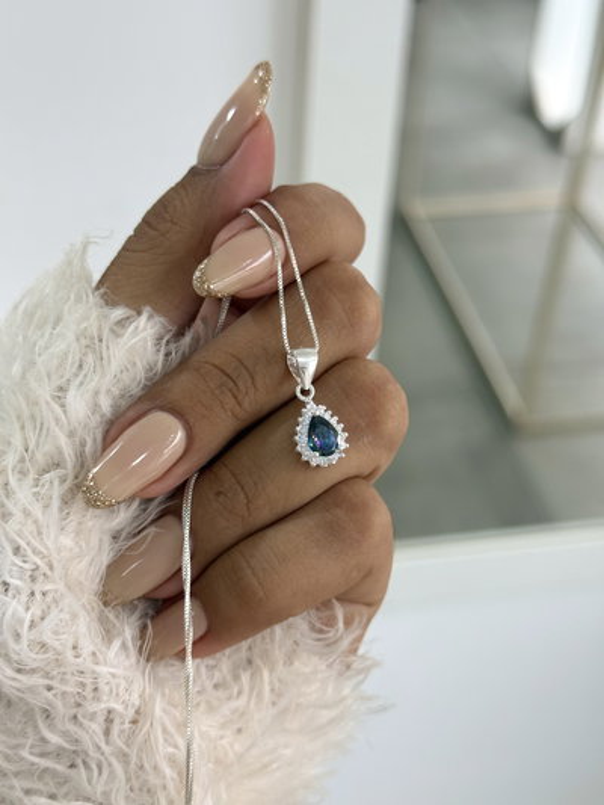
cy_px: 402
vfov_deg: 39.6
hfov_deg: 30.3
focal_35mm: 48
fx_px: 1116
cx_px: 302
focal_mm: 6.76
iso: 64
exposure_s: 1/122
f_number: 1.78
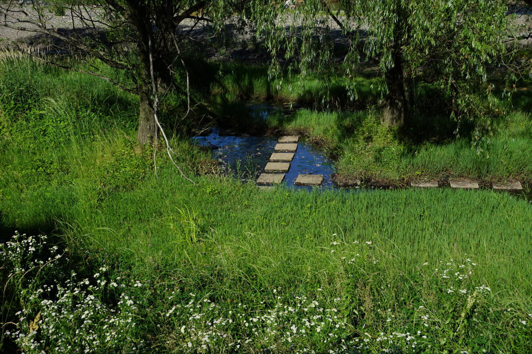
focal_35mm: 45
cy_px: 177
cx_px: 266
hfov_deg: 43.6
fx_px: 665
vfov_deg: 29.8
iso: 100
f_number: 6.3
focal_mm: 30
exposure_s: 1/200
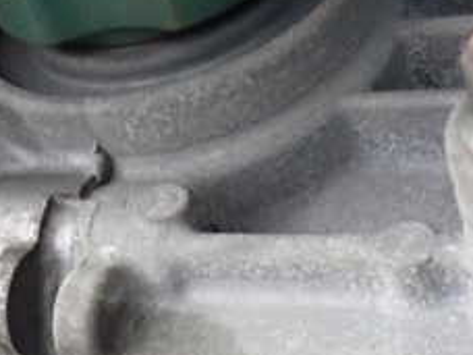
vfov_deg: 18.5
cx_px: 284
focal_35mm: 79
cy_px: 73
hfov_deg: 24.7
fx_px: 1079
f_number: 2.3
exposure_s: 1/30
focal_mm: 5.4
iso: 800
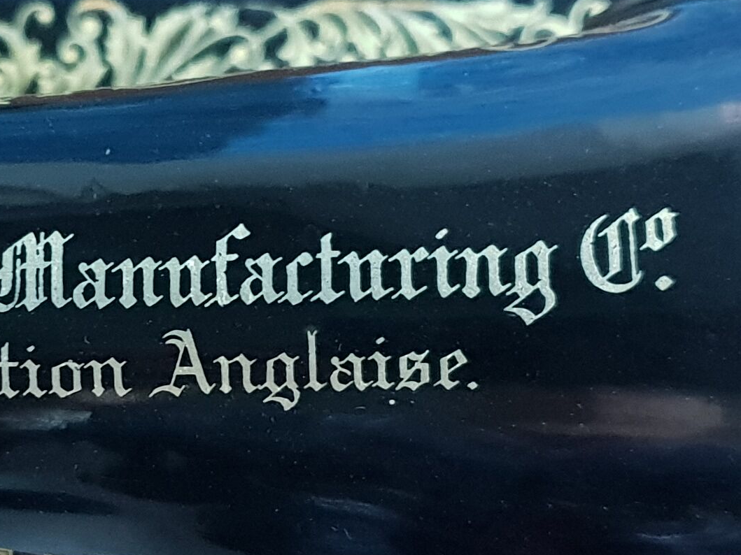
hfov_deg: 19.5
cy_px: 387
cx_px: 93
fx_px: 2119
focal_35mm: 99
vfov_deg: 14.9
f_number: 1.5
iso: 500
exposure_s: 1/10
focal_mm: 4.3
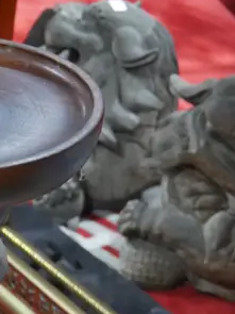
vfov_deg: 13.2
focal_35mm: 139
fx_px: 1259
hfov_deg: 10.4
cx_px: -72
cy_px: 507
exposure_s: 1/60
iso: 1600
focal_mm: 20
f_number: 4.5
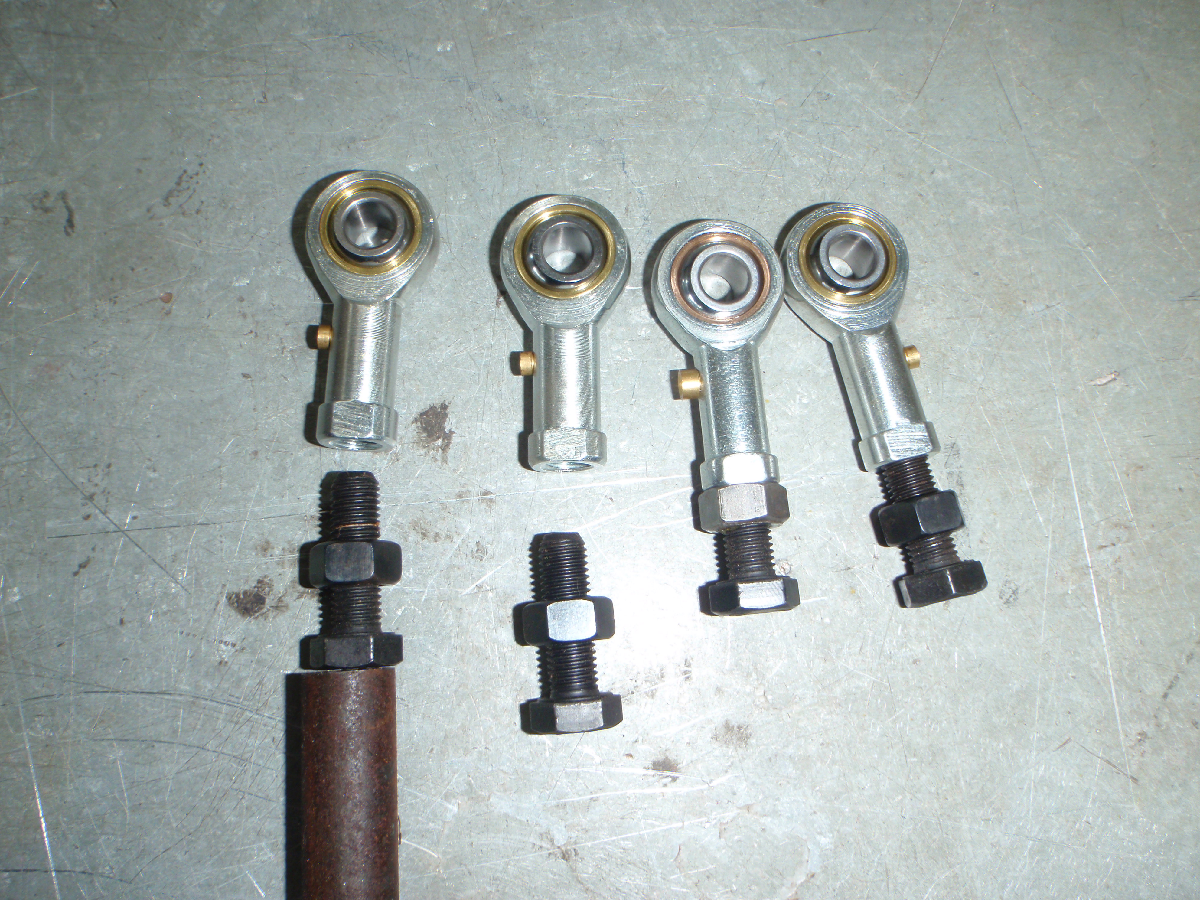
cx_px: 600
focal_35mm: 28
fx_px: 971
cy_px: 450
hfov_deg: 63.4
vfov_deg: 49.7
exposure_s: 1/30
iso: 100
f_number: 5
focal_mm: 5
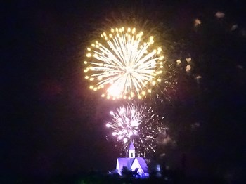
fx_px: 724
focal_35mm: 102
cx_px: 123
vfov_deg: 14.5
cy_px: 92
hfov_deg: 19.3
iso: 12800
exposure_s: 1/8
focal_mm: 17.49
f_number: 5
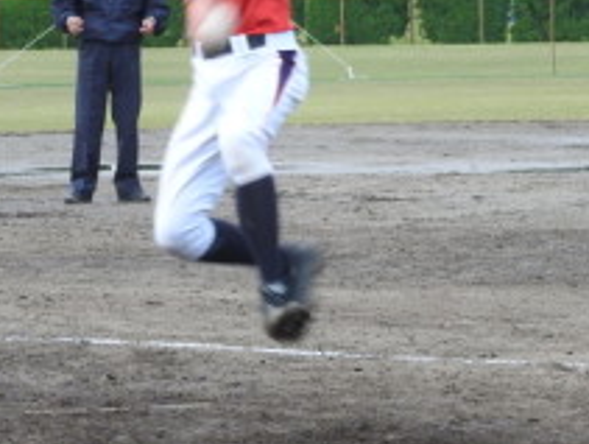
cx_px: 321
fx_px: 6528
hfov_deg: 5.2
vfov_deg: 3.9
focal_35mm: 383
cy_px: 87
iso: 110
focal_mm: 24.2
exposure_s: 1/60
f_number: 5
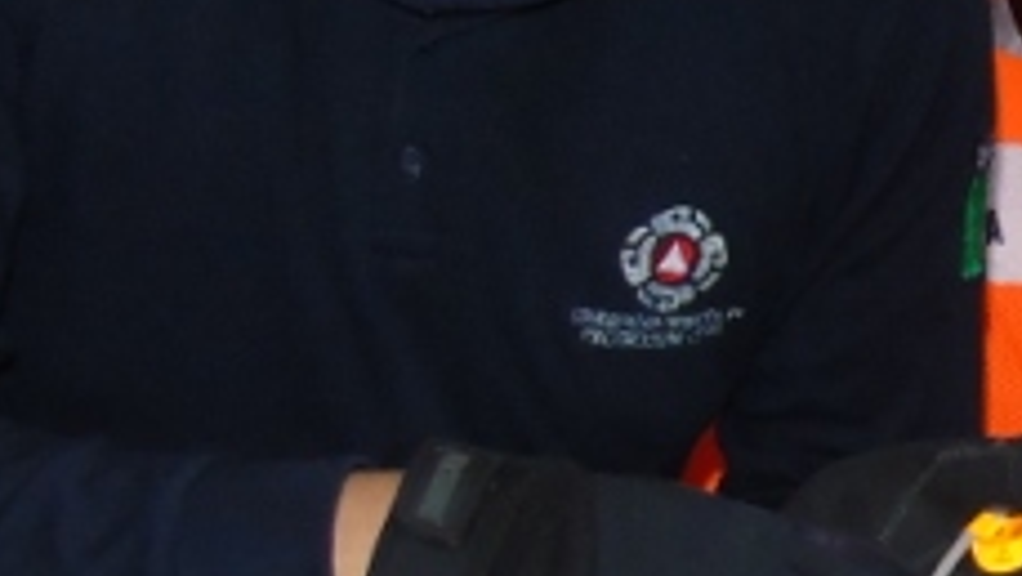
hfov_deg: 16.5
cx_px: 1370
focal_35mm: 122
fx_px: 3307
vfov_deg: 9.9
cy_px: 505
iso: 200
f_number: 3.4
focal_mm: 4.4
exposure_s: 1/30
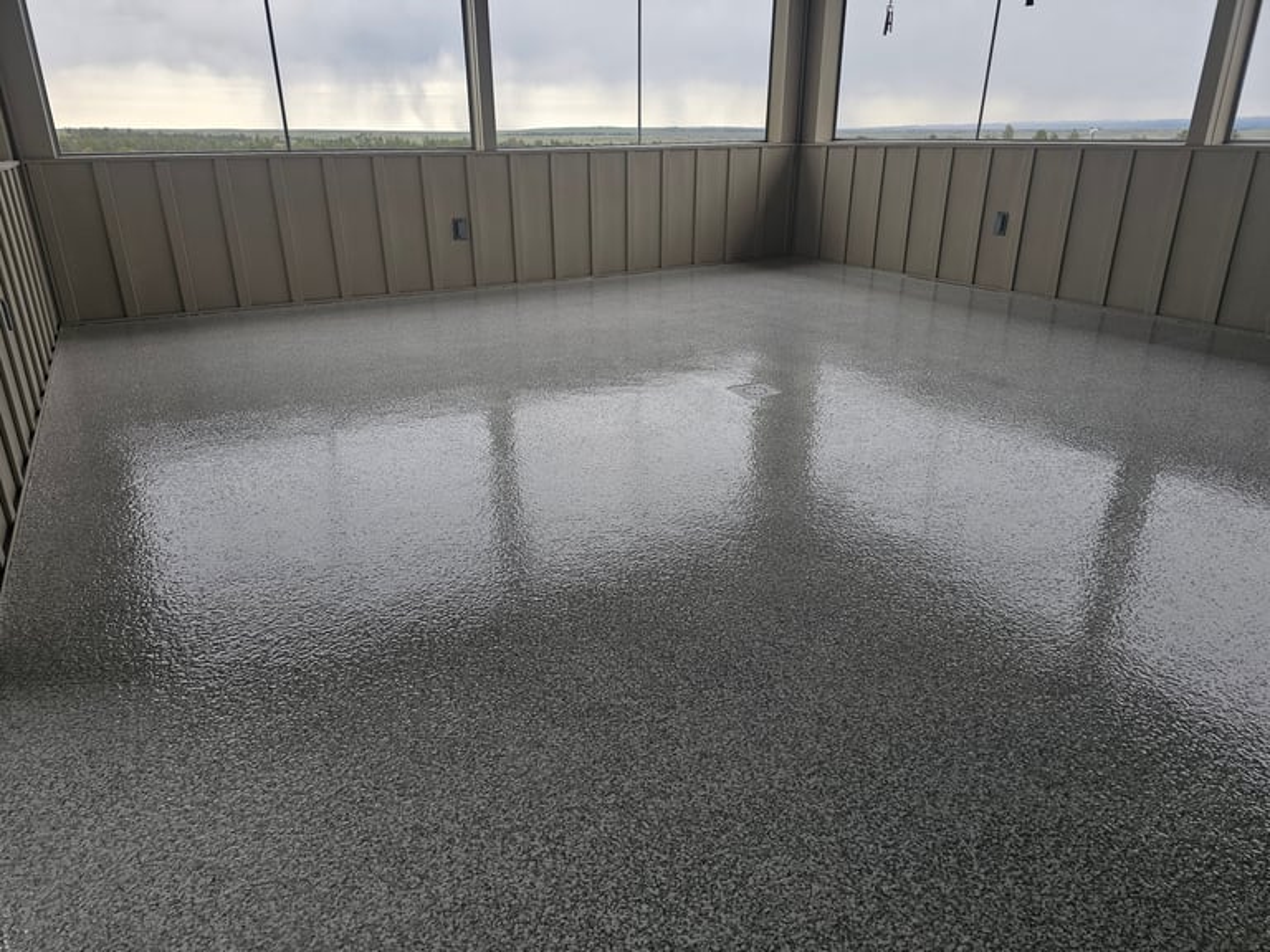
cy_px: 476
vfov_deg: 58.9
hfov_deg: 73.9
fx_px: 844
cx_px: 635
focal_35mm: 23
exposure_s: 1/180
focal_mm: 6.3
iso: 50
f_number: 1.7
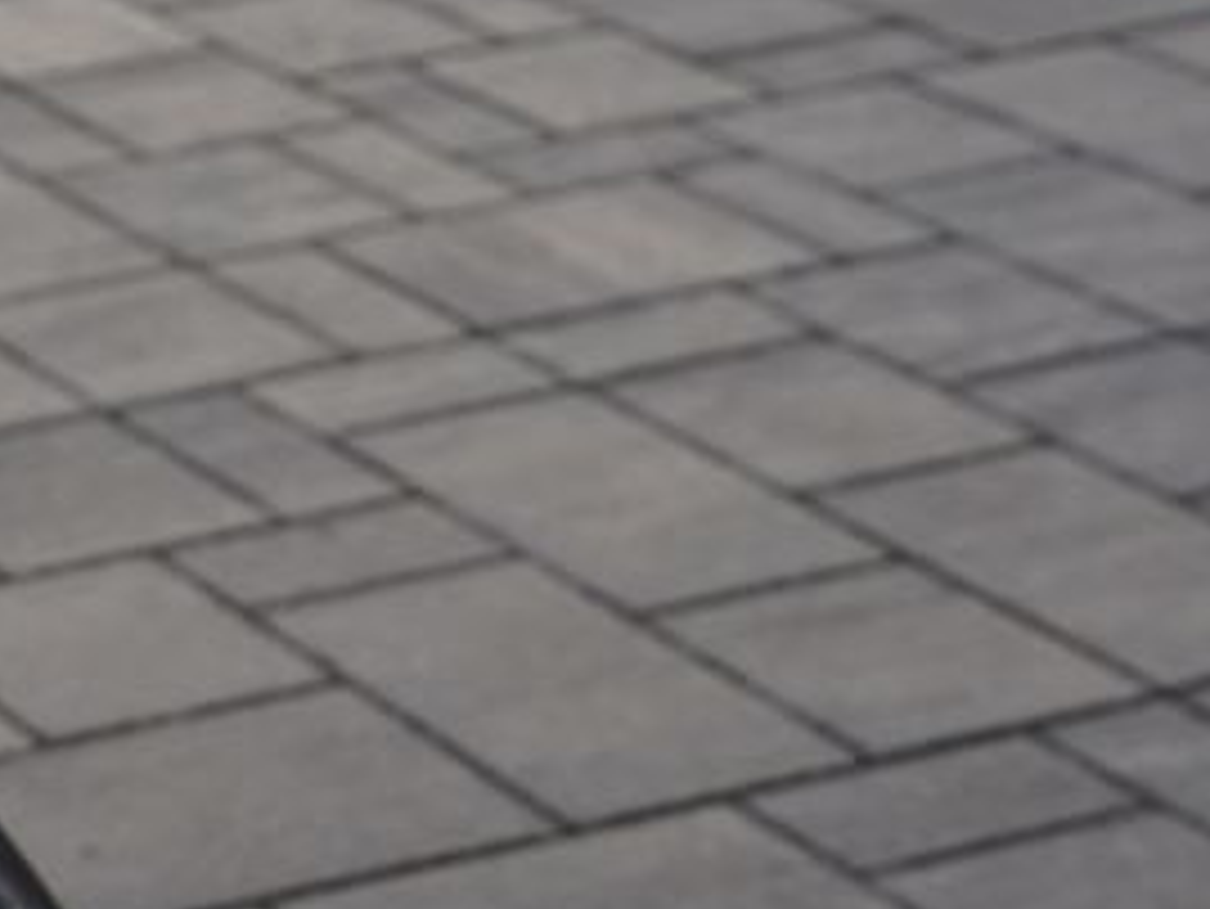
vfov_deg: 10.4
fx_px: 4861
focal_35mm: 139
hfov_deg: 12.7
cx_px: -1053
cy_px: -304
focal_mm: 38
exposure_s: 1/200
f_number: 6.3
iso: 100
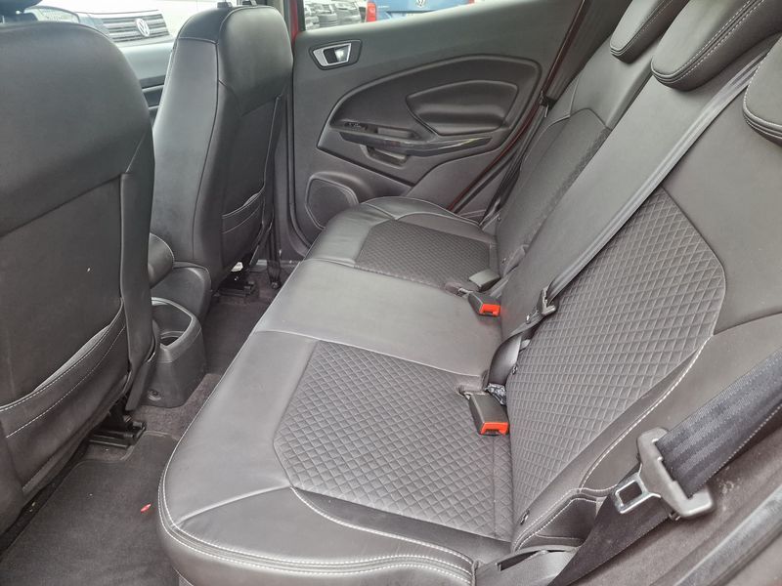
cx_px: 391
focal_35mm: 23
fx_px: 520
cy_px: 293
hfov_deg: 73.9
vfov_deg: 58.9
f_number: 1.8
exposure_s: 1/100
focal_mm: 6.4
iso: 640
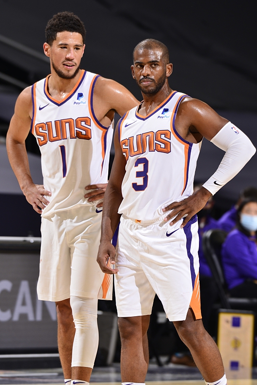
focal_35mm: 415
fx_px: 4442
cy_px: 225
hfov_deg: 3.3
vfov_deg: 5.0
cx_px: 142
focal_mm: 320
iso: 320
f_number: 6.3
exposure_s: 1/250
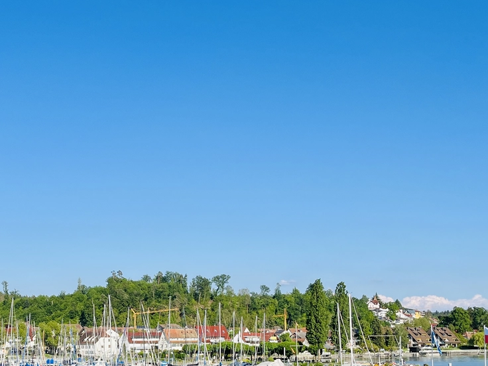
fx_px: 747
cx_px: 152
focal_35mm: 53
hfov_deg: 35.7
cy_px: 315
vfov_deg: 26.8
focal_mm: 5.1
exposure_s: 1/3623
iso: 50
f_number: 1.6
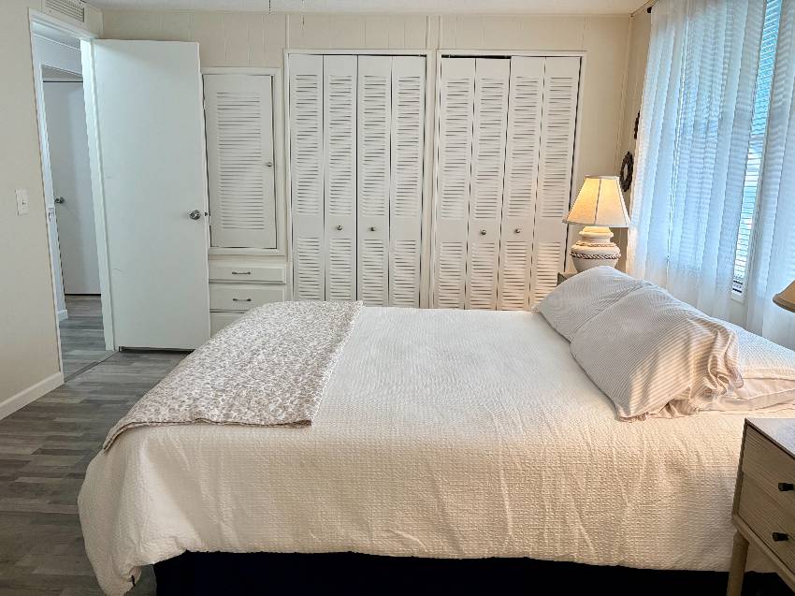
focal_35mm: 26
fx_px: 597
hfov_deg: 67.3
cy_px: 298
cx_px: 398
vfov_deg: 53.0
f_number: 1.6
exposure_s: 1/60
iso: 125
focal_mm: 5.96
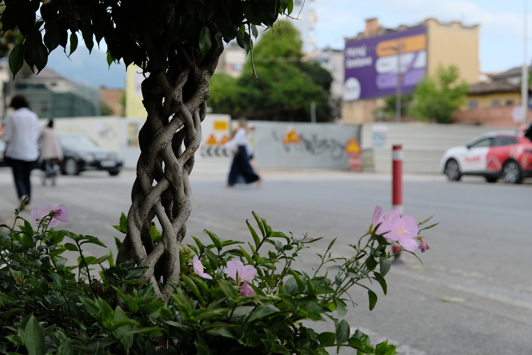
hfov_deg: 37.5
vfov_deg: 25.5
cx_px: 266
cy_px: 178
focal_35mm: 53
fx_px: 783
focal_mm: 35.5
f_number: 3.5
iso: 640
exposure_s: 1/1700
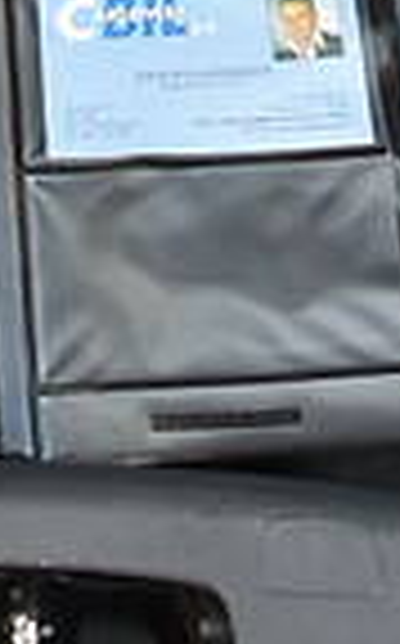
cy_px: -457
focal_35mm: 137
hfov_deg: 9.3
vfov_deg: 13.9
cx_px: -175
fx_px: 2397
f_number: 5
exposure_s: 1/100
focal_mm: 24
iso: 400
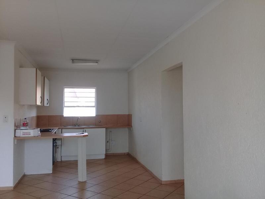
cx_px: 132
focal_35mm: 31
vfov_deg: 45.4
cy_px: 100
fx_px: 237
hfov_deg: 58.4
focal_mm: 3.3
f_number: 2.2
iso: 64
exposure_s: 1/100
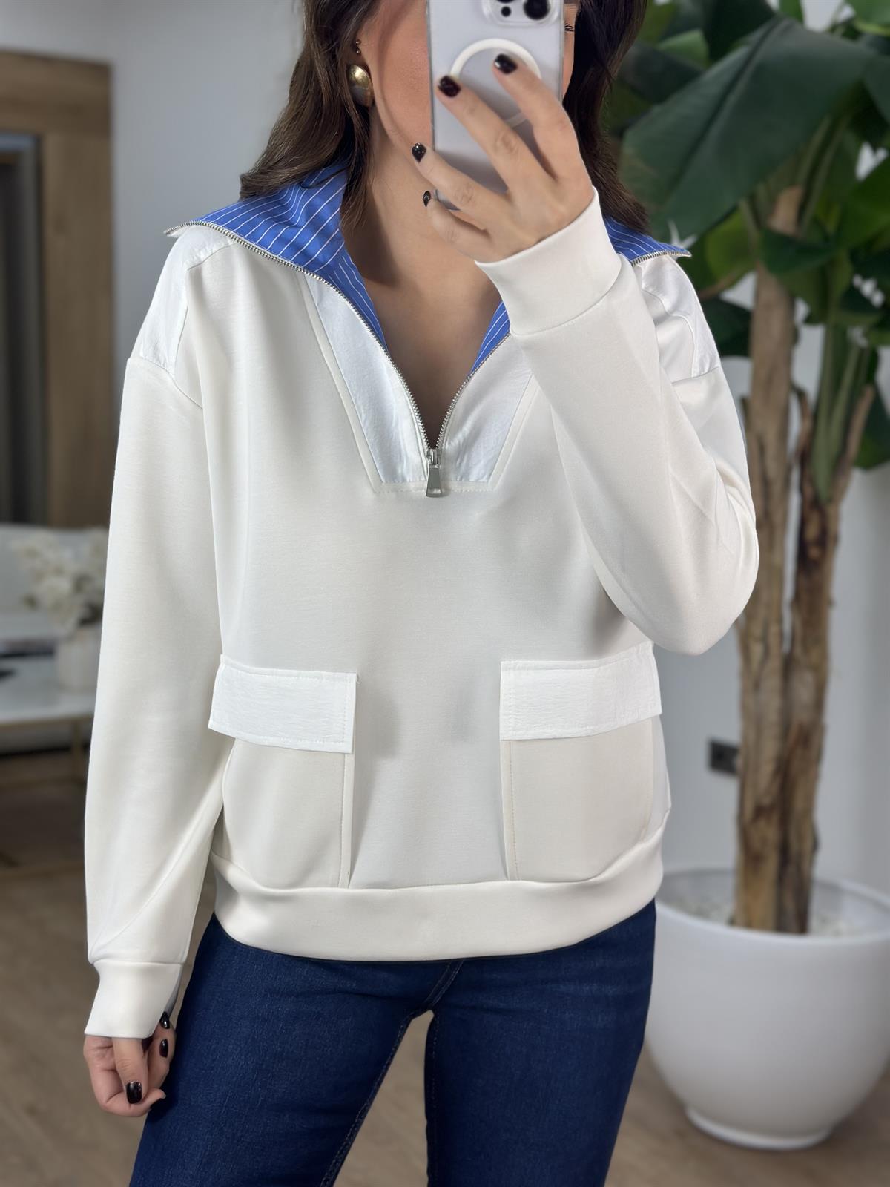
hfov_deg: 30.3
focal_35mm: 48
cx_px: 445
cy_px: 594
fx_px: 1645
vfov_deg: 39.7
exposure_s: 1/343
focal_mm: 6.86
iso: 80
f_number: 1.78
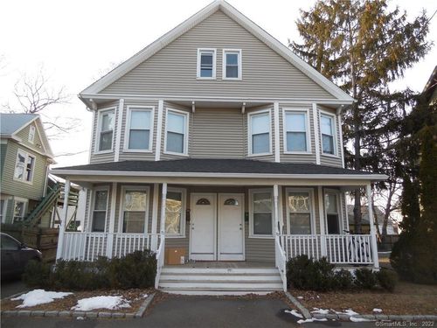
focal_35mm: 25
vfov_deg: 54.9
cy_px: 164
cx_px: 218
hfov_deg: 69.4
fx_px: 316
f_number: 3.1
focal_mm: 4.5
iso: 125
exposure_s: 1/250
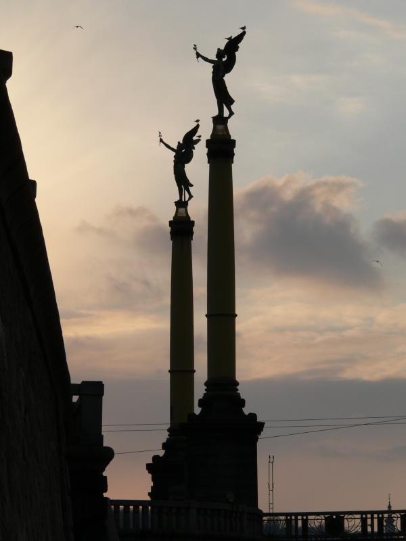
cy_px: 270
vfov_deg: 11.3
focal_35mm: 175
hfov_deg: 8.5
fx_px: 2737
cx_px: 203
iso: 80
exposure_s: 1/640
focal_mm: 29.1
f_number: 5.6
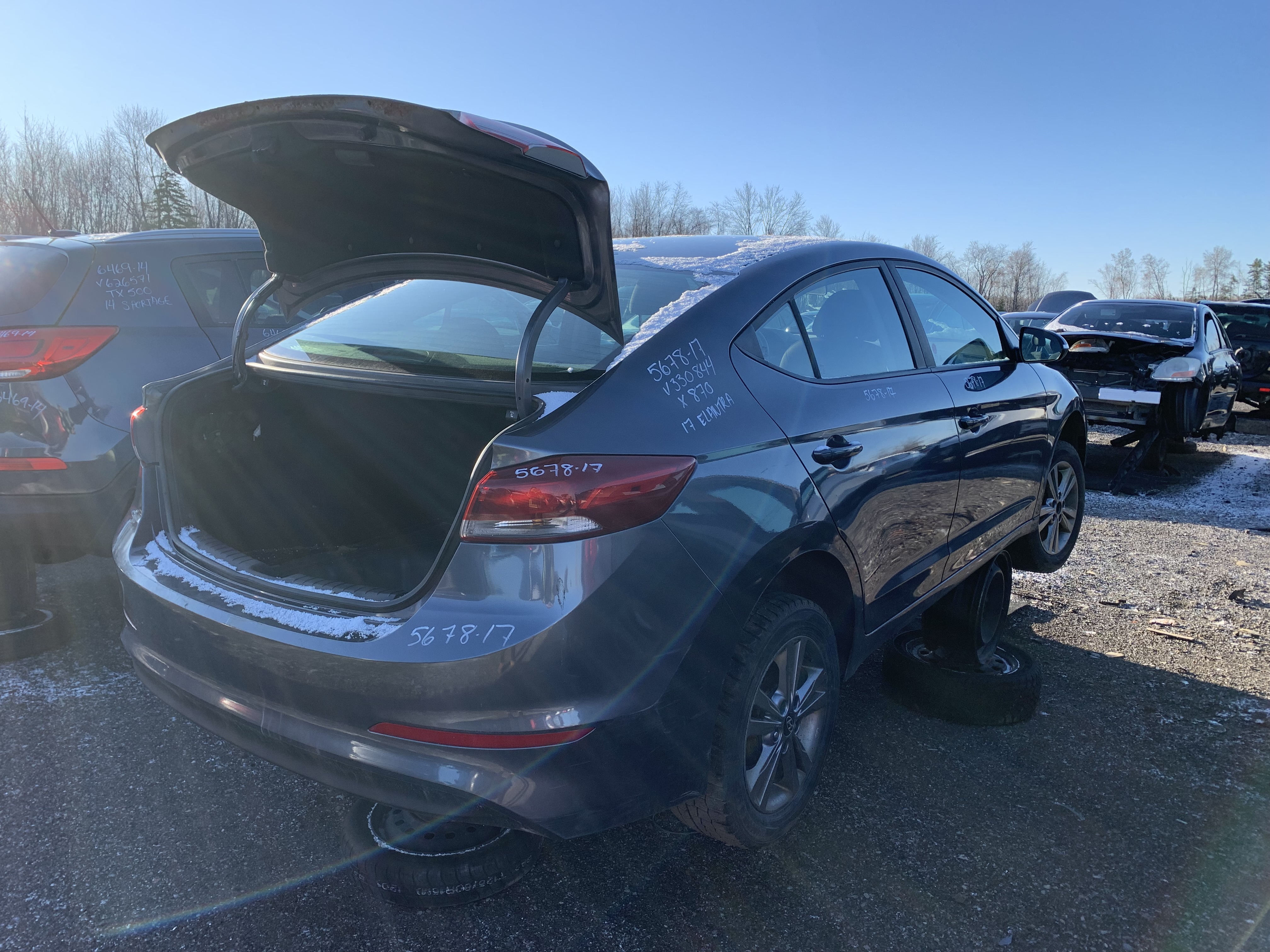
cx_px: 635
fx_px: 954
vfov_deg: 53.1
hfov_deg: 67.3
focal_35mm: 26
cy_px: 476
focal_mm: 4.25
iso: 25
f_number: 1.8
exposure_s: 1/701
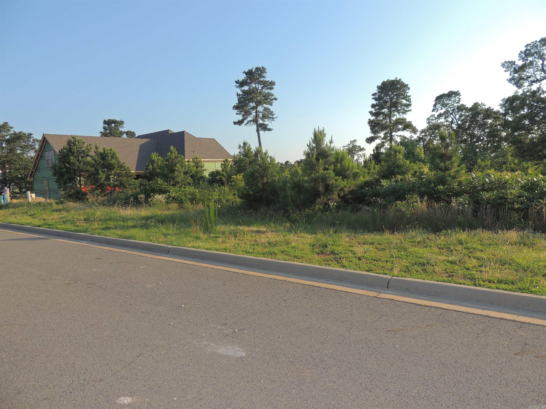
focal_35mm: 24
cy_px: 204
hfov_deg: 71.6
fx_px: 379
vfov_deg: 56.8
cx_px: 273
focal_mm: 4.3
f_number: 3
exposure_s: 1/640
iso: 100
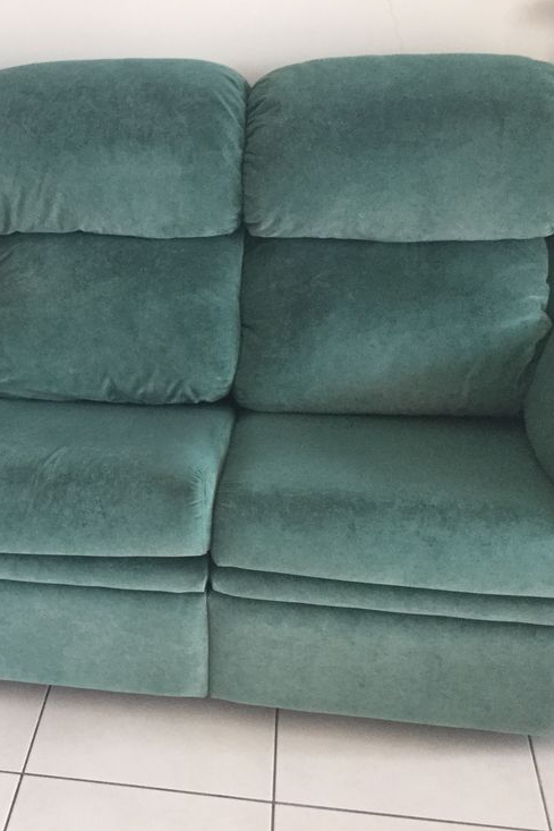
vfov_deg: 44.5
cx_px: 79
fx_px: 1015
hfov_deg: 29.5
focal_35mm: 44
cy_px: 417
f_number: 2.4
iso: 160
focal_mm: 3.3
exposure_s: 1/33
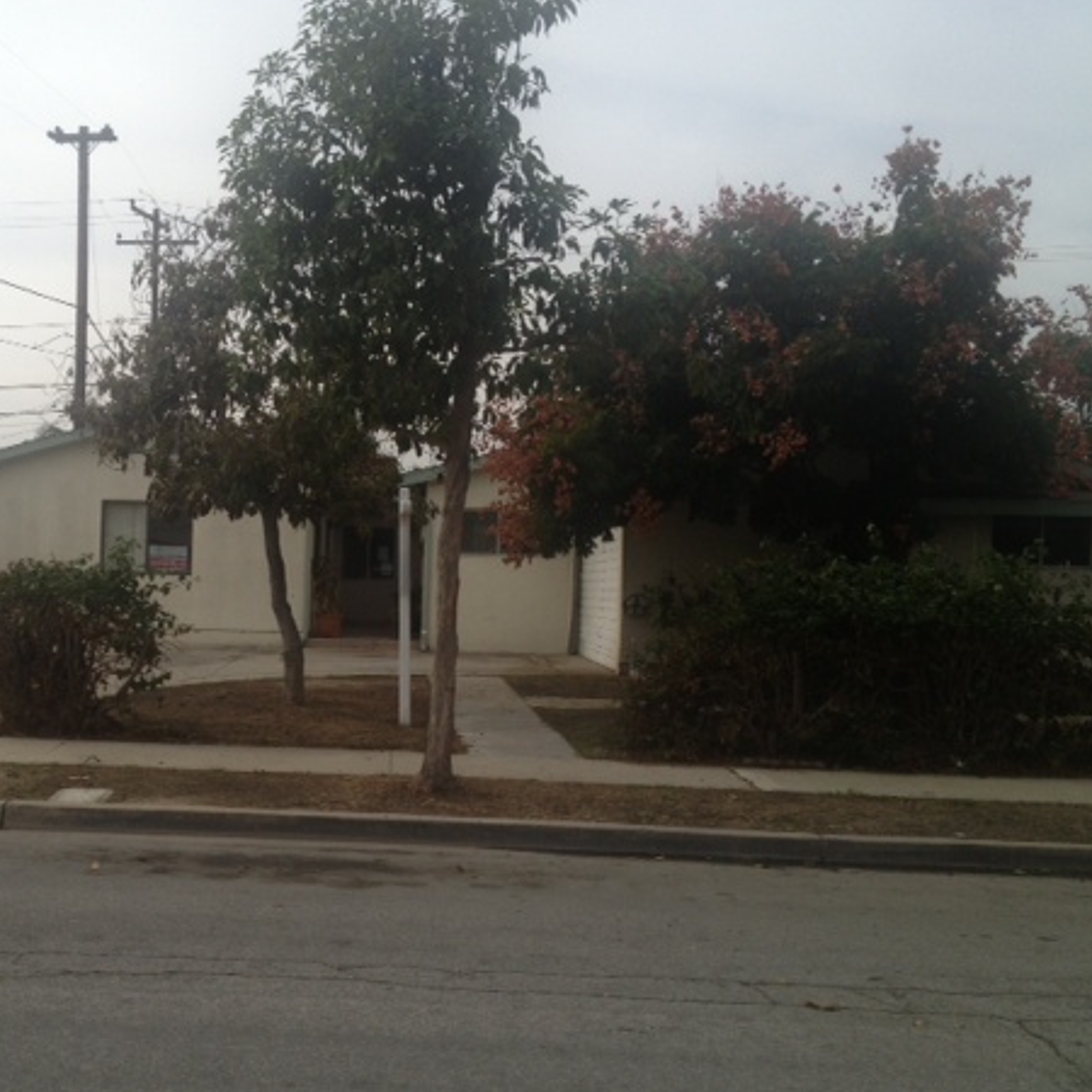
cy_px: 575
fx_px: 1570
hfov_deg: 37.8
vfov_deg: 38.3
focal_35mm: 44
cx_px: 332
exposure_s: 1/1590
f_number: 2.4
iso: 50
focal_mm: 4.28
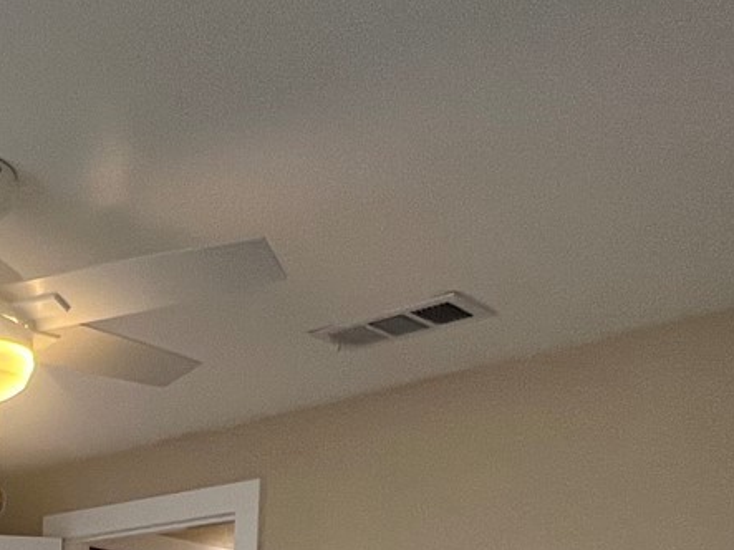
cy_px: 888
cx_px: 23
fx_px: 996
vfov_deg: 23.0
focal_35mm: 47
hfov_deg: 36.8
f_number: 1.8
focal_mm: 1.57
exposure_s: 1/120
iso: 80
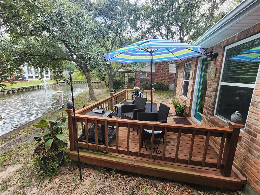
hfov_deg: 106.2
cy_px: 98
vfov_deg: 89.9
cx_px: 130
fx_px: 98
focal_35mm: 13
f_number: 2.2
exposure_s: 1/147
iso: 50
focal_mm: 2.2
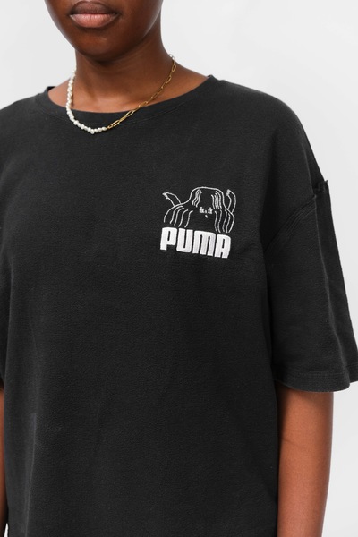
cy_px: 268
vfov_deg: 40.3
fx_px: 731
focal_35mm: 49
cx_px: 179
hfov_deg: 27.5
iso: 320
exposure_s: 1/50
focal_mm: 32.9
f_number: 3.6
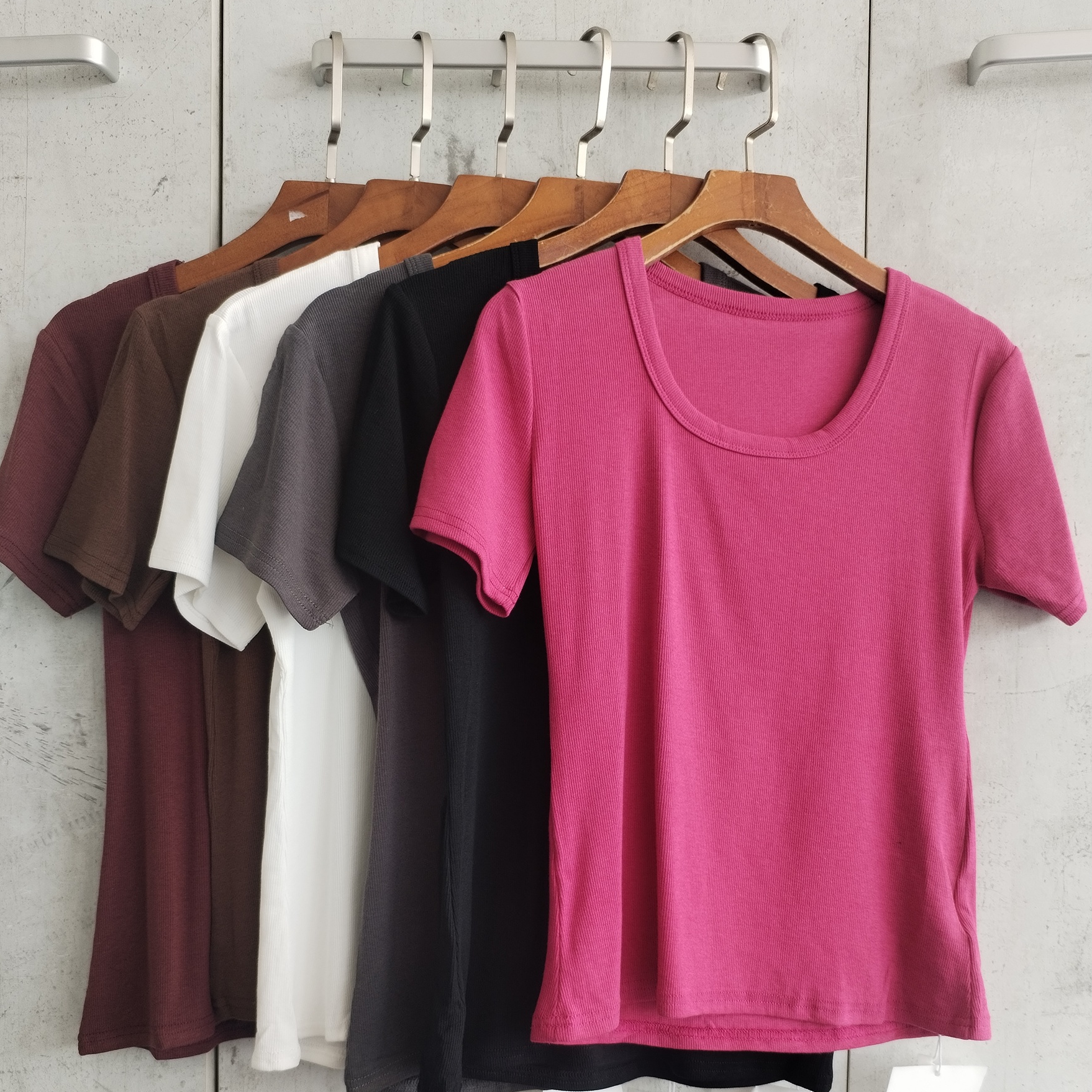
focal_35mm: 35
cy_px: 683
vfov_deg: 46.8
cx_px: 536
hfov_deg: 47.2
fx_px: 1249
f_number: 1.8
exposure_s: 1/100
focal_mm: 4.75
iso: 164
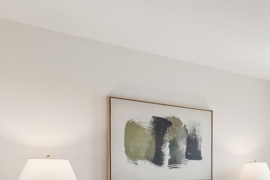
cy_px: 177
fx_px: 337
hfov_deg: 37.9
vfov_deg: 28.2
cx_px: 281
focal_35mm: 45
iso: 160
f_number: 8
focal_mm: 10
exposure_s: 1/30
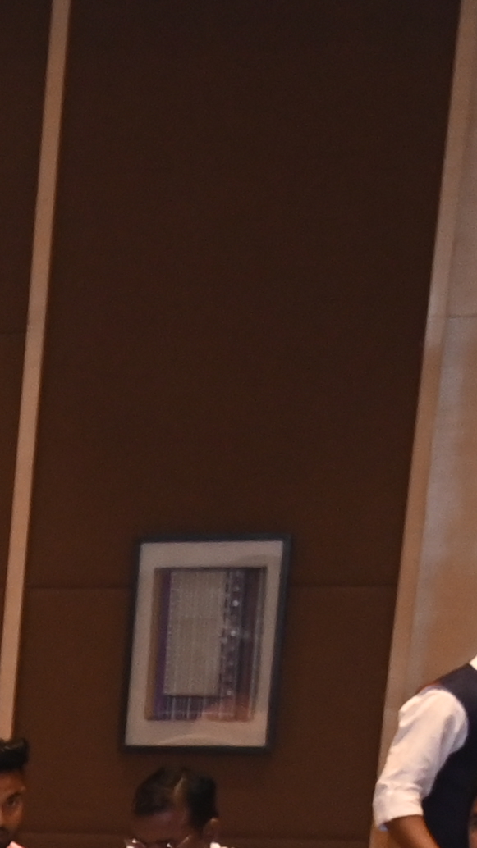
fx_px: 3308
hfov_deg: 7.2
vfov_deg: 13.3
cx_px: -1051
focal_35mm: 147
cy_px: 1495
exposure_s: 1/125
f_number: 4
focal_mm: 24
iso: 1600
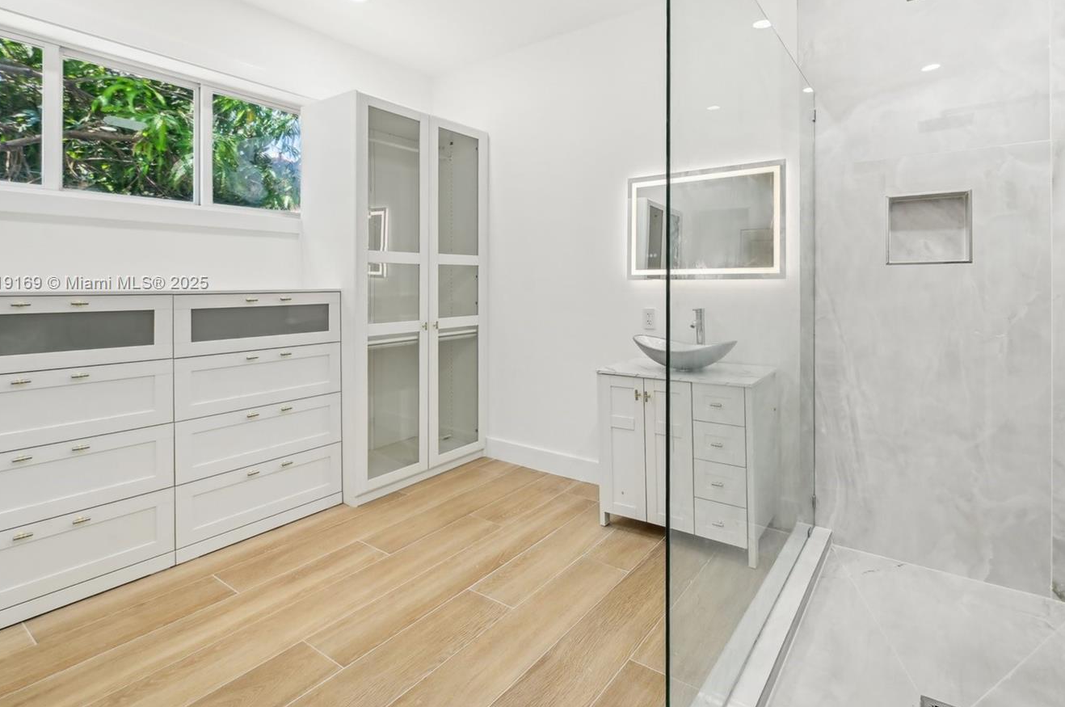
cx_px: 596
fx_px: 502
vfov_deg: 69.6
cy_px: 284
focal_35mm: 17
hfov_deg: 92.9
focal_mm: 14
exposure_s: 1/13
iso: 100
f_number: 8
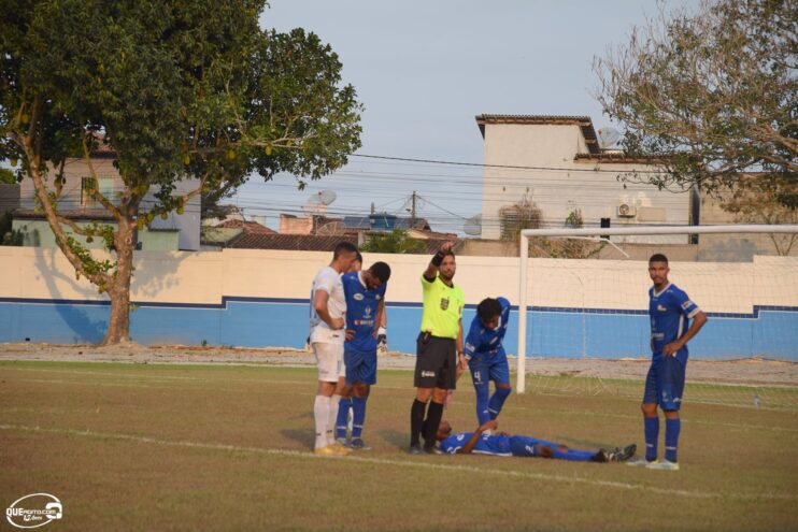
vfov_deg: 8.7
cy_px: 266
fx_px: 3492
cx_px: 399
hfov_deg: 13.0
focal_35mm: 158
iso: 200
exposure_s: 1/640
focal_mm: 105
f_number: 6.3
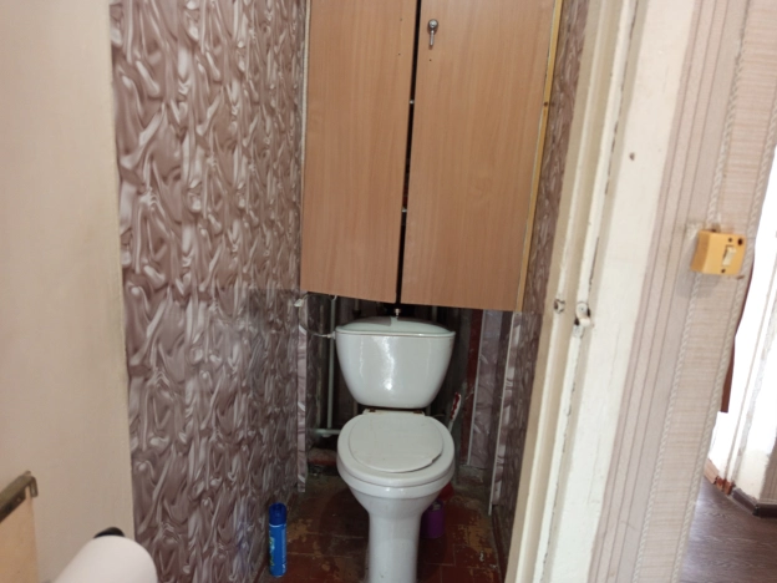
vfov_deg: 56.8
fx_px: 539
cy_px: 292
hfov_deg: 71.6
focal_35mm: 24
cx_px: 388
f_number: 1.7
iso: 703
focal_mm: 5.24
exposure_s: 1/33.3
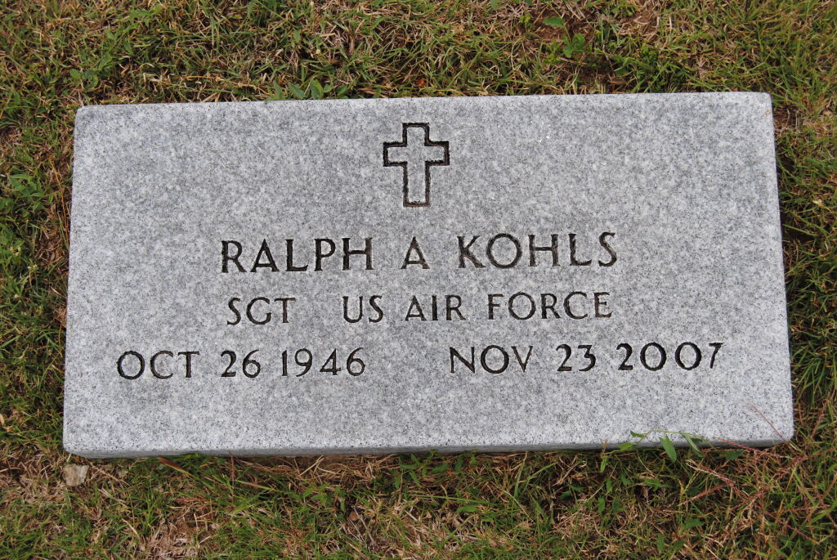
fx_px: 1327
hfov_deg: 35.0
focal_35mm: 57
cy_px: 280
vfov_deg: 23.8
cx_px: 418
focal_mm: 38
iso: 100
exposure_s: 1/250
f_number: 8
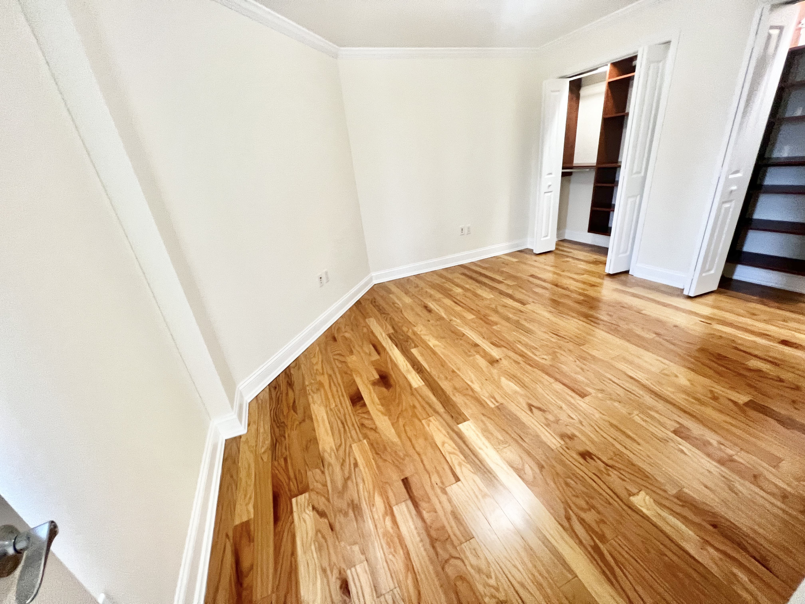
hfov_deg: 106.2
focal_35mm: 13
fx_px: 302
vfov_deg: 89.9
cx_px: 402
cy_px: 302
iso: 200
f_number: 1.8
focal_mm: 1.57
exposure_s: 1/60
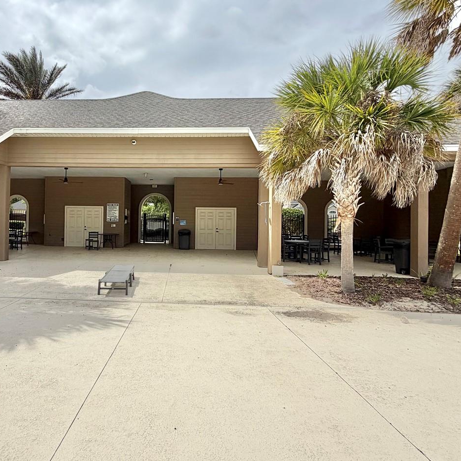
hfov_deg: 70.7
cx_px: 166
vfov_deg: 72.1
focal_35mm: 21
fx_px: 316
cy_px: 215
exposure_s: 1/2165
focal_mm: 2.22
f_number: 2.2
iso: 20
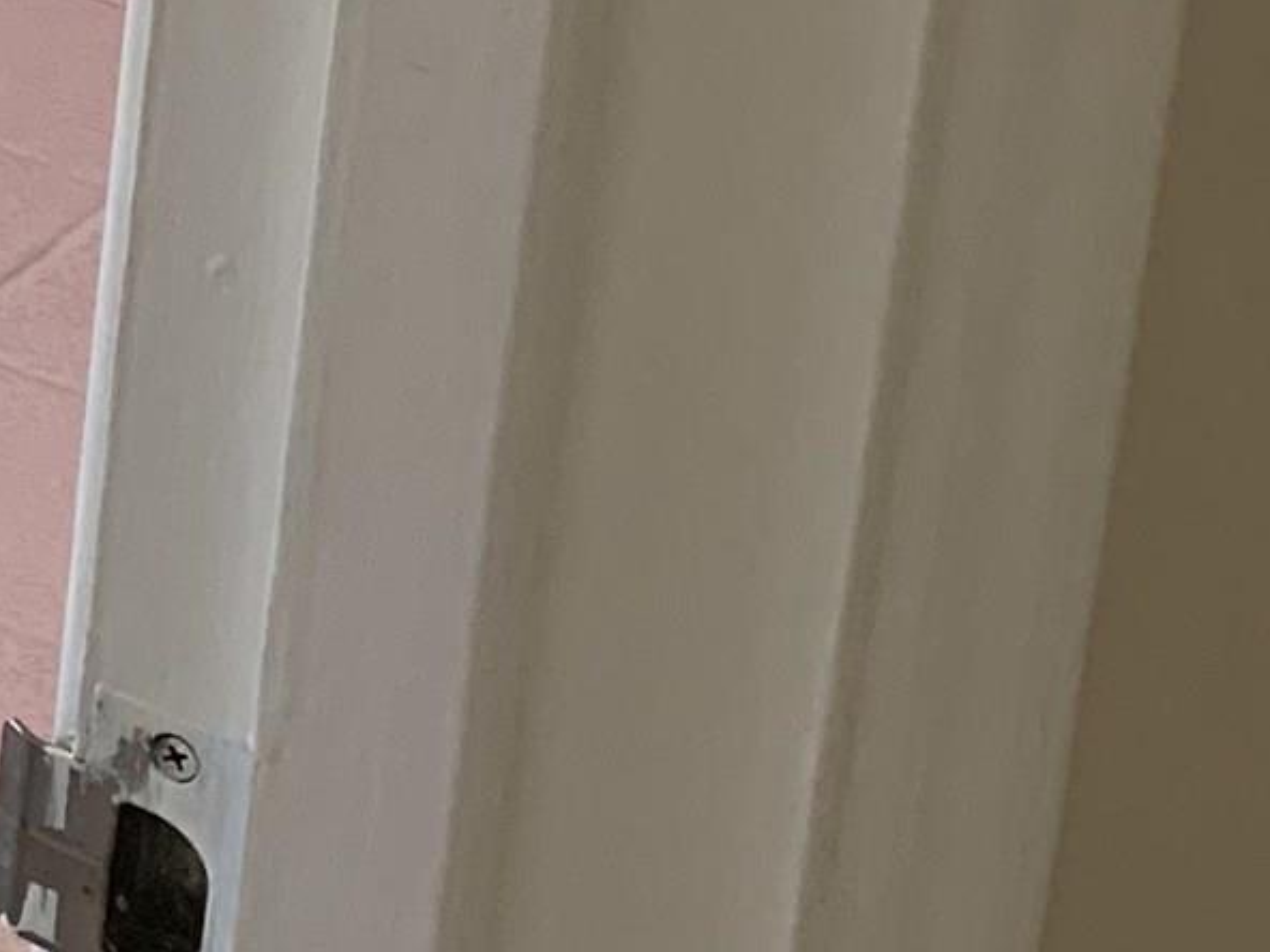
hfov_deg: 12.2
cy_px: -898
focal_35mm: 135
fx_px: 4953
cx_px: -1596
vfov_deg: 10.2
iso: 100
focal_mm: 4.25
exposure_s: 1/73
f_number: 1.8
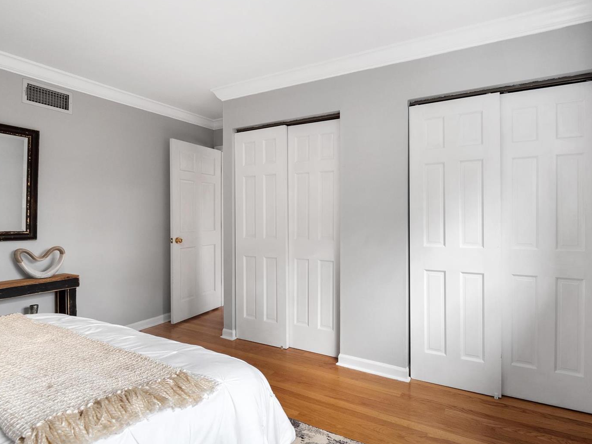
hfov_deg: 87.3
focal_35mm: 18
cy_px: 225
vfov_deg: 71.6
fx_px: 308
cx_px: 335
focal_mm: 8
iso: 400
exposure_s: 1/10
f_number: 6.3
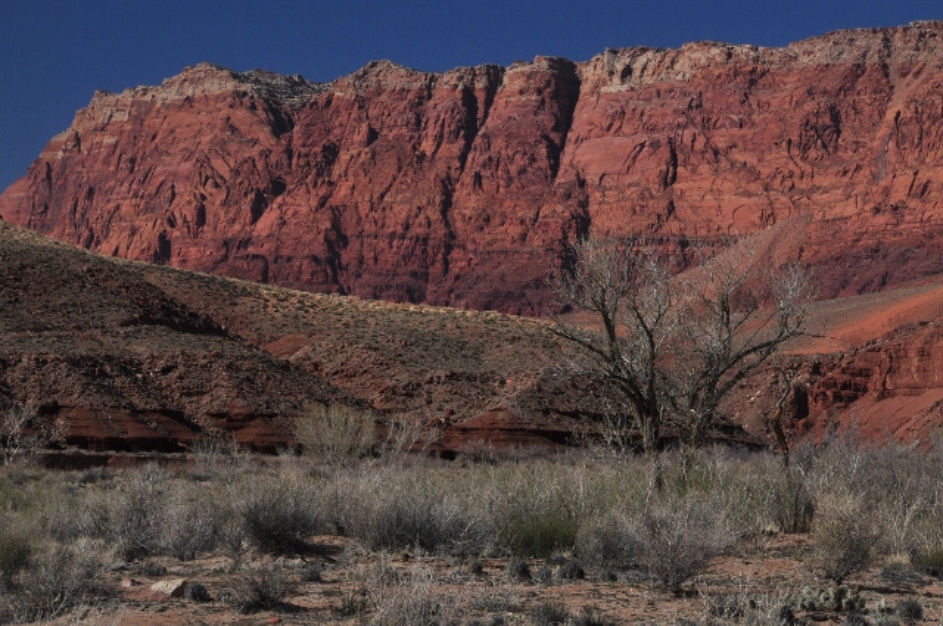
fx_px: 4120
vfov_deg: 8.7
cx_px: 472
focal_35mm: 158
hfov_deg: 13.1
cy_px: 313
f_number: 27
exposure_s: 1/125
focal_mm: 105
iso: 200
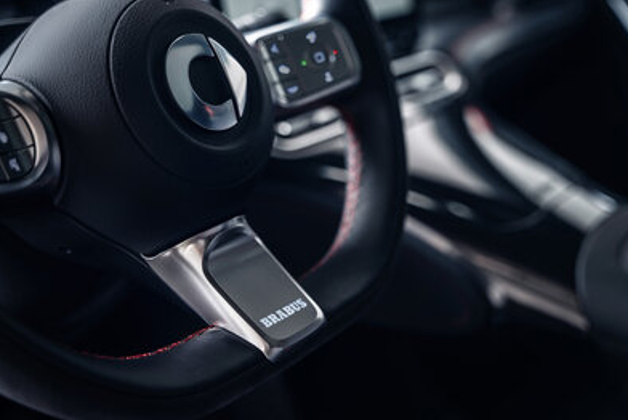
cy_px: 211
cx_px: 319
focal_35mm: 50
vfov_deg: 27.2
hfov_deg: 39.8
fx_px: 868
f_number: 2.8
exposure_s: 1/30
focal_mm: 48.7
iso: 125
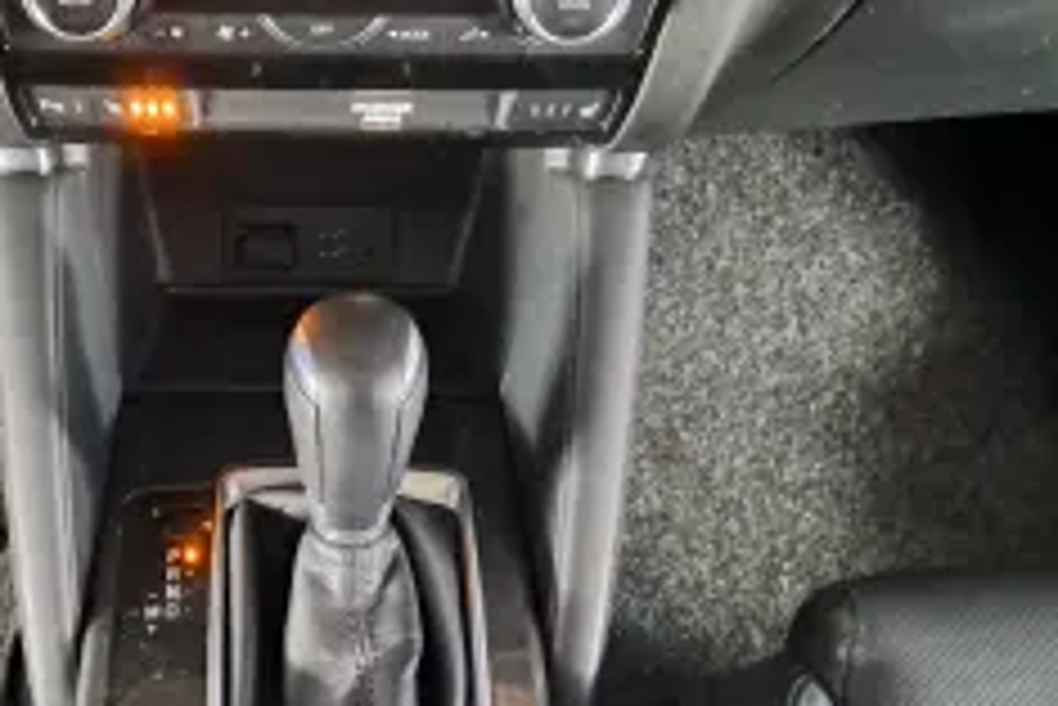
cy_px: 531
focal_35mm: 43
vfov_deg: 30.7
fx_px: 1264
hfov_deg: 43.9
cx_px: 266
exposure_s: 1/14
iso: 2000
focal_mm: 4
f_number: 1.8
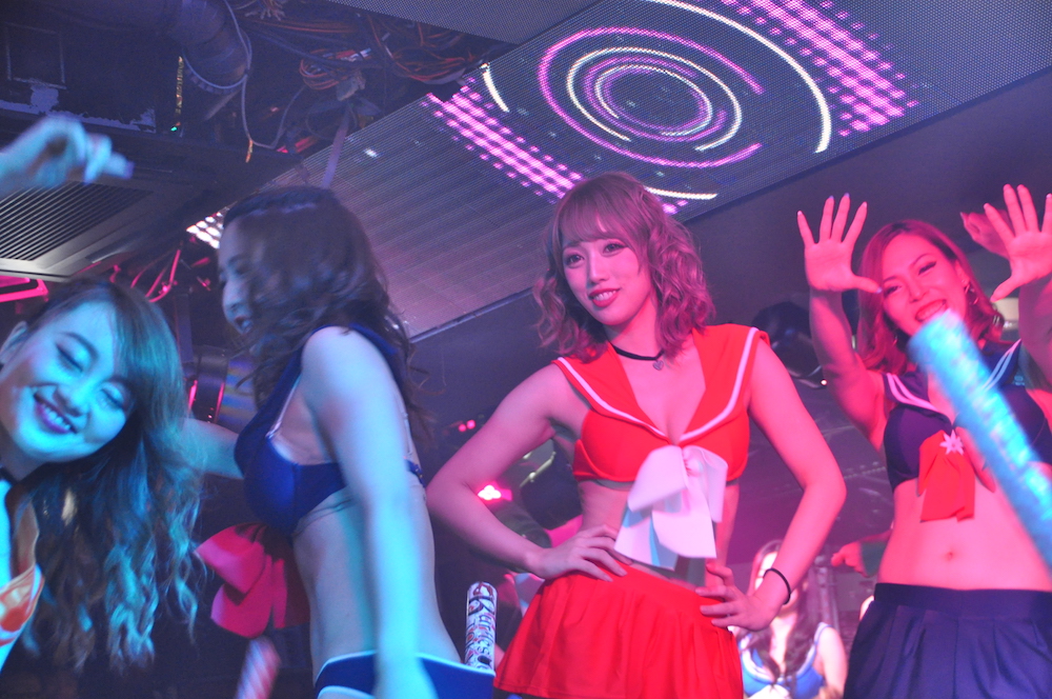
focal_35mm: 78
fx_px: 2276
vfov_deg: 17.4
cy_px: 350
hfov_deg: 26.0
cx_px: 526
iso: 1600
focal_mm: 52
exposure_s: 1/90
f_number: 4.8
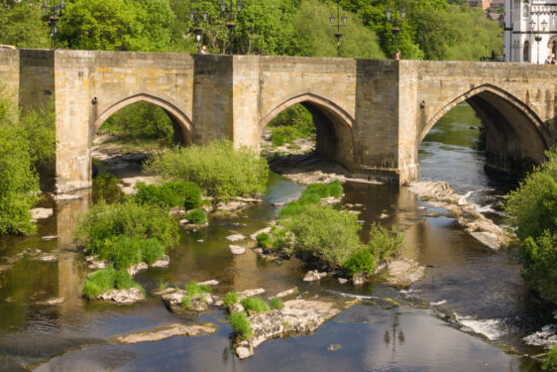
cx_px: 336
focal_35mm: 71
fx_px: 1099
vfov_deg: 19.1
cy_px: 98
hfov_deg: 28.4
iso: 200
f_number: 8
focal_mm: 26
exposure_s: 1/800
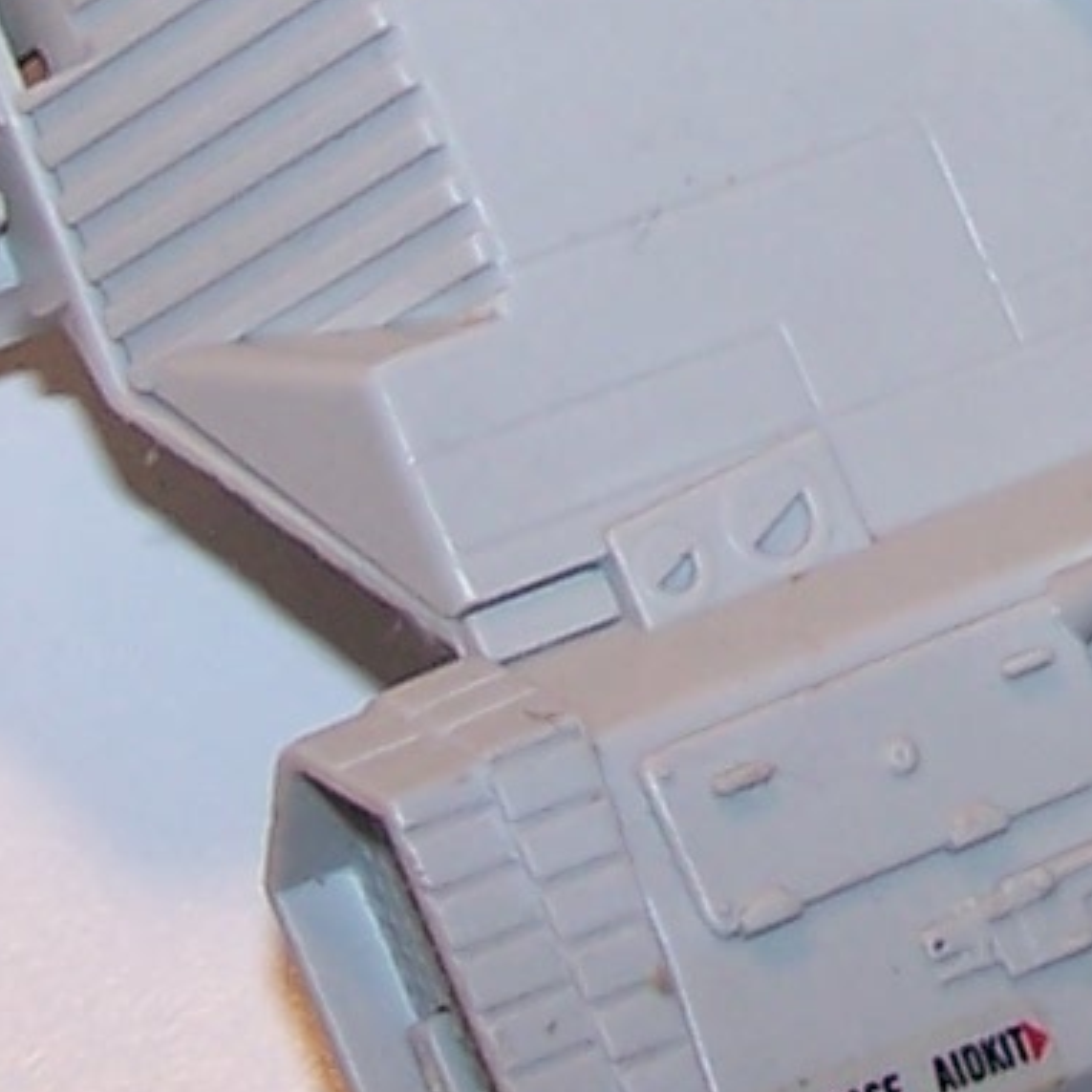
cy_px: -318
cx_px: 1184
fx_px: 7245
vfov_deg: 8.5
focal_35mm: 203
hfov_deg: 8.6
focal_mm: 6.3
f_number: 2.8
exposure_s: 1/60
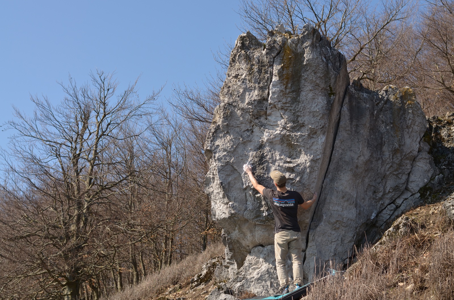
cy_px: 150
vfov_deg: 18.1
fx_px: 944
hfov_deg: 27.1
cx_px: 227
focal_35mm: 75
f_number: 4
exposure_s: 1/800
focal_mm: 50
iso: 100
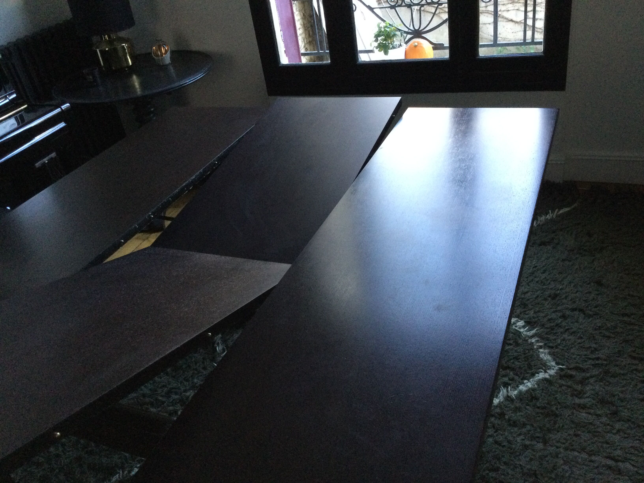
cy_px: 242
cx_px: 322
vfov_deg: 45.4
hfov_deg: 58.4
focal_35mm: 31
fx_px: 577
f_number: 2.4
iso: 250
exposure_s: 1/33
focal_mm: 3.3
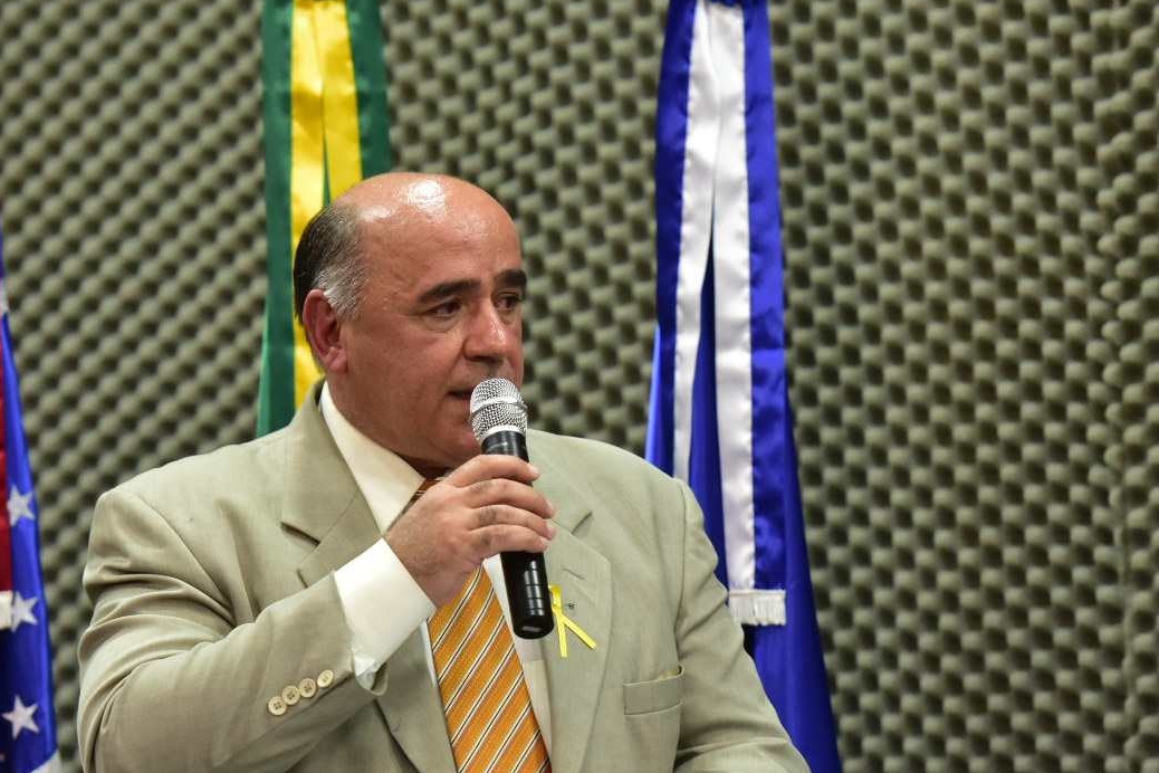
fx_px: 7790
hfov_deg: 8.5
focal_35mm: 242
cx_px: 545
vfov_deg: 5.7
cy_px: 326
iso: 2000
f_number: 2.8
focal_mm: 155
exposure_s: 1/80
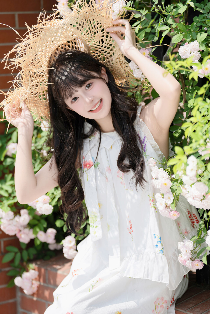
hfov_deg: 11.7
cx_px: 105
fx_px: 1024
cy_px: 157
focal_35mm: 117
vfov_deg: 17.5
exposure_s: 1/800
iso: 125
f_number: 3.2
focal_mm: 117
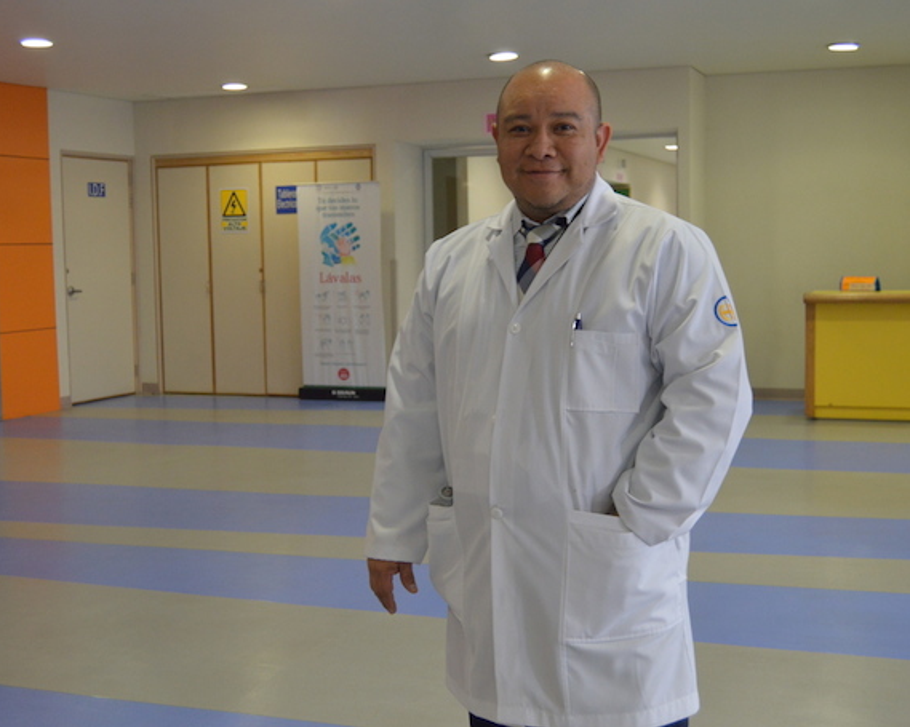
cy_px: 370
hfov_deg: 41.1
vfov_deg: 33.4
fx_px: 1212
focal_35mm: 45
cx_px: 427
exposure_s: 1/60
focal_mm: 26
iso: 1100
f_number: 4
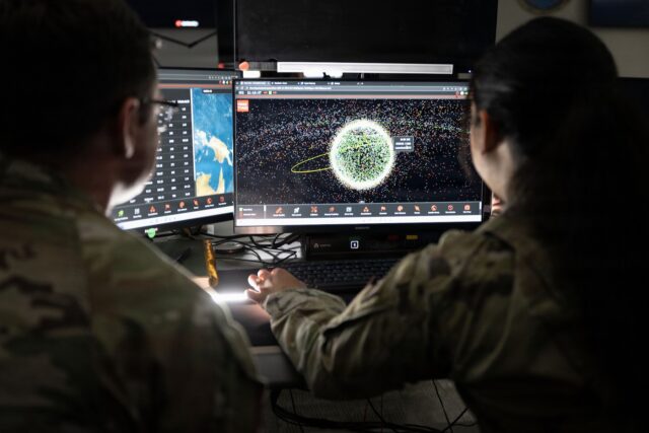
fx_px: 757
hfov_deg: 46.4
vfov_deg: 31.9
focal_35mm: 42
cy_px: 216
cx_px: 324
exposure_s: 1/50
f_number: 3.2
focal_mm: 42
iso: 2500
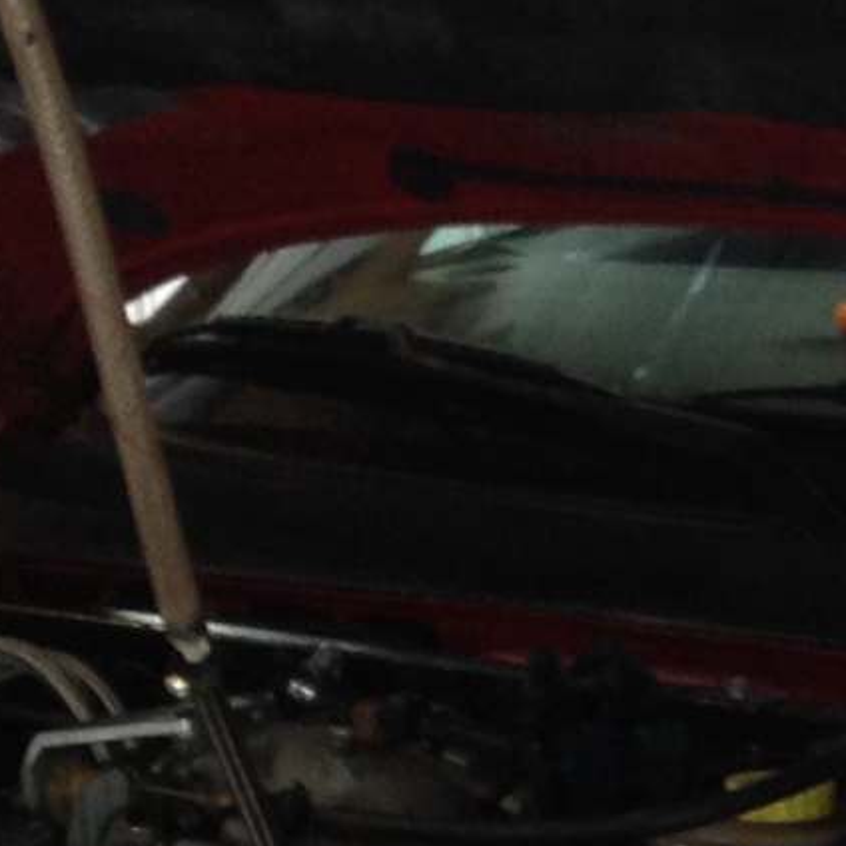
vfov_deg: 7.3
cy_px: 734
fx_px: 6581
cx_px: 1550
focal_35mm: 238
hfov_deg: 7.1
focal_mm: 4.28
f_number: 2.4
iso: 50
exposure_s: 1/30
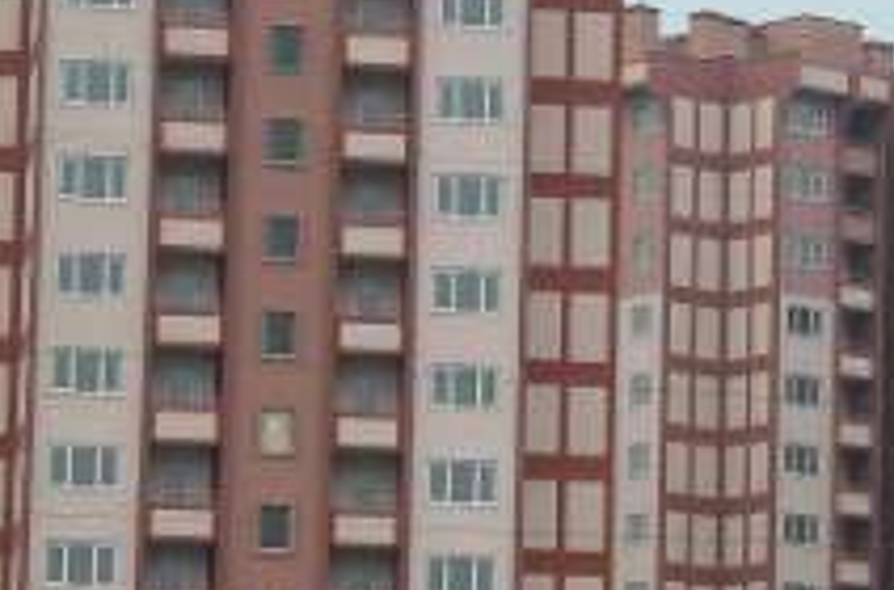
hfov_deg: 7.2
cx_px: 841
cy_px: 211
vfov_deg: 4.8
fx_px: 7106
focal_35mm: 287
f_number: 9
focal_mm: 56
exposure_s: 1/320
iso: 320
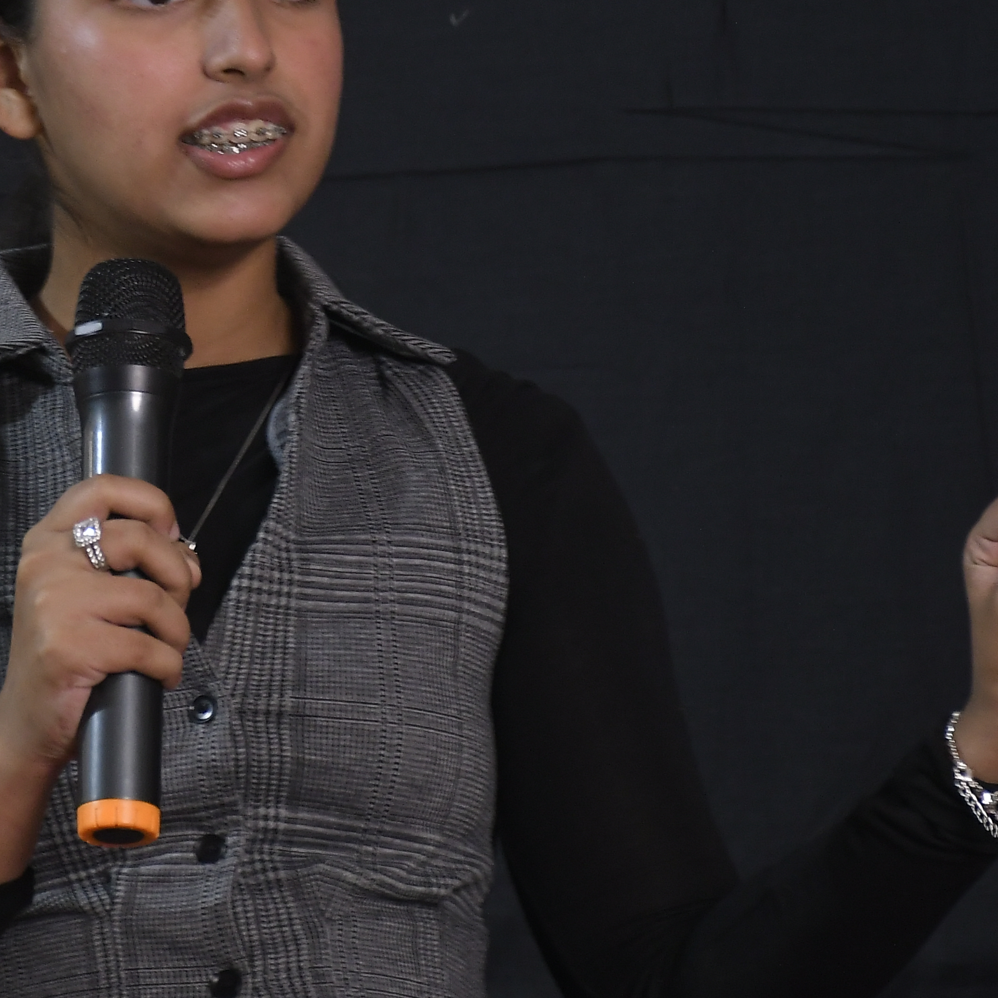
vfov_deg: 7.0
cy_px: 435
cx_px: 342
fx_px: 8155
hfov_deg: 7.0
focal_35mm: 250
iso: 1000
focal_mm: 75
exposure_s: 1/125
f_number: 5
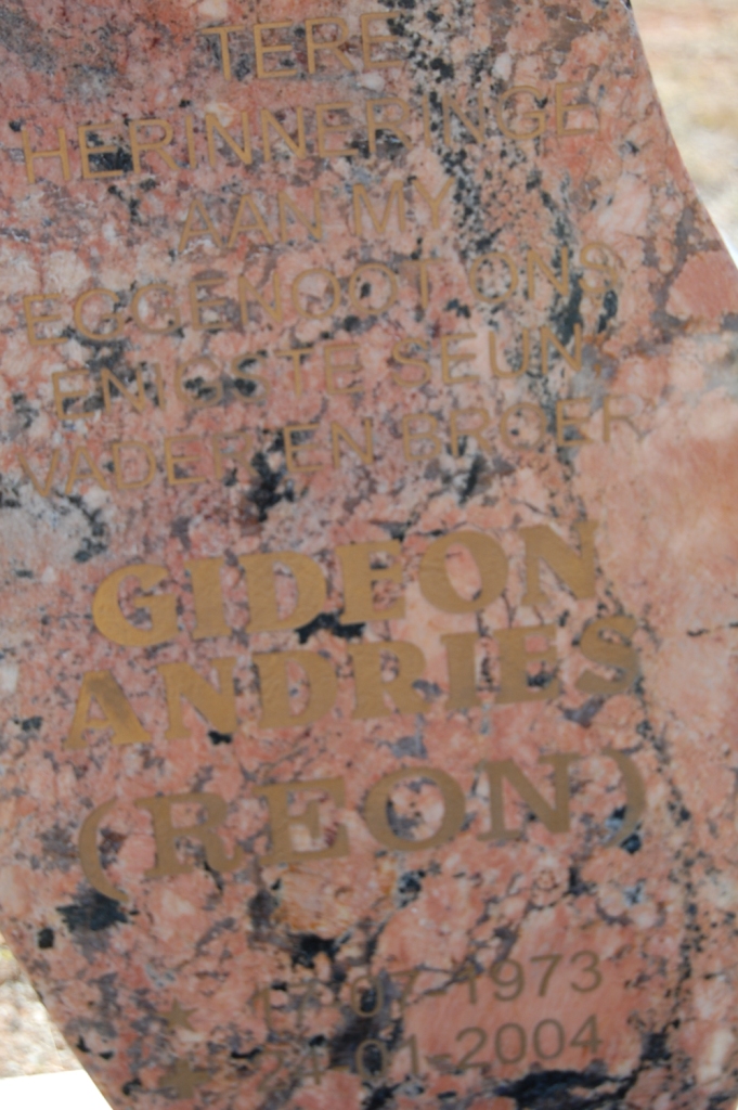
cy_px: 555
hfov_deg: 19.7
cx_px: 369
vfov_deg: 29.3
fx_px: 2125
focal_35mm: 69
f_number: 6.3
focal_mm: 46
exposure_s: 1/160
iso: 200
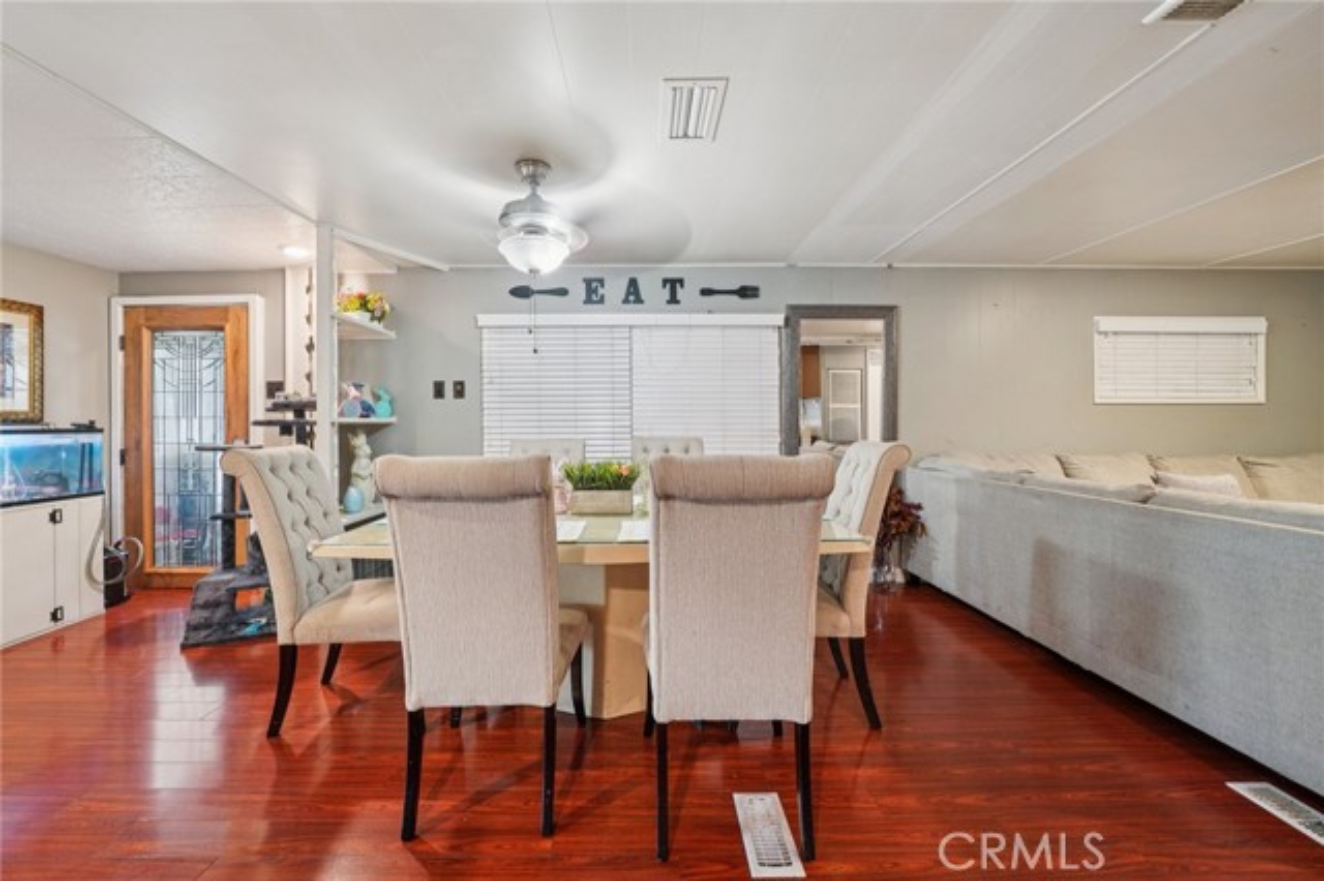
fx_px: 478
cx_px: 662
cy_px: 440
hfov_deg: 108.4
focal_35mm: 13
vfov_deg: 85.4
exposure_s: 1/4
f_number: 8
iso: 400
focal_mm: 13
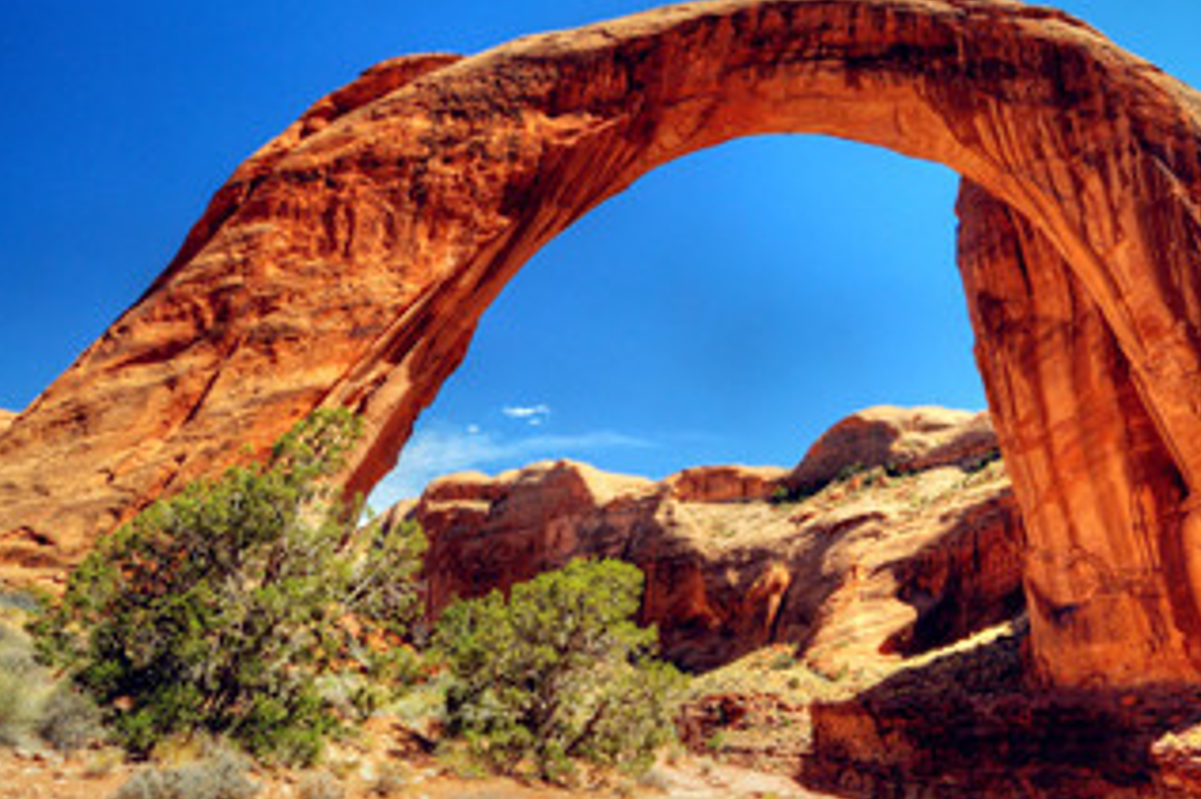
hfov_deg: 64.4
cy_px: 413
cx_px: 796
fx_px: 924
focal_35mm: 28
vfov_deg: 46.8
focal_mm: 13
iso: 200
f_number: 16
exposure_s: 1/50
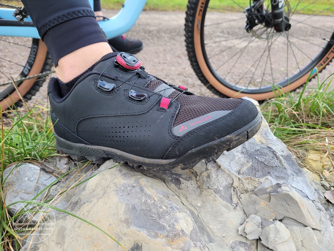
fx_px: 251
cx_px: 167
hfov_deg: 67.3
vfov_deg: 53.1
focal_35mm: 26
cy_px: 126
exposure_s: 1/134
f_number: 1.8
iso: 40
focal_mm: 5.4
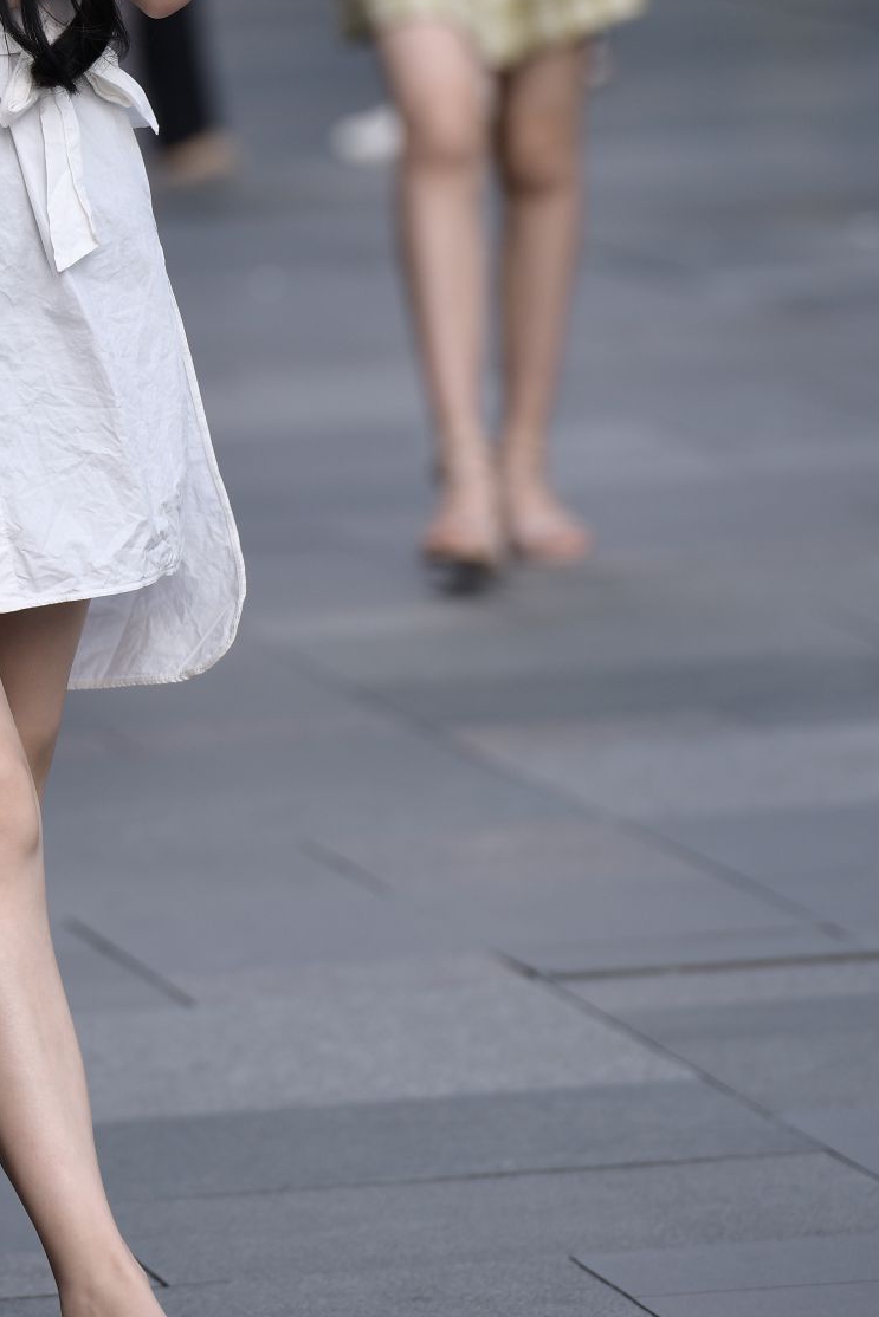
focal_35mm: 489
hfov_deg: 2.8
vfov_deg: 4.2
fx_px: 17903
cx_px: -83
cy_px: 355
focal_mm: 200
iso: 200
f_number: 4
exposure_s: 1/800
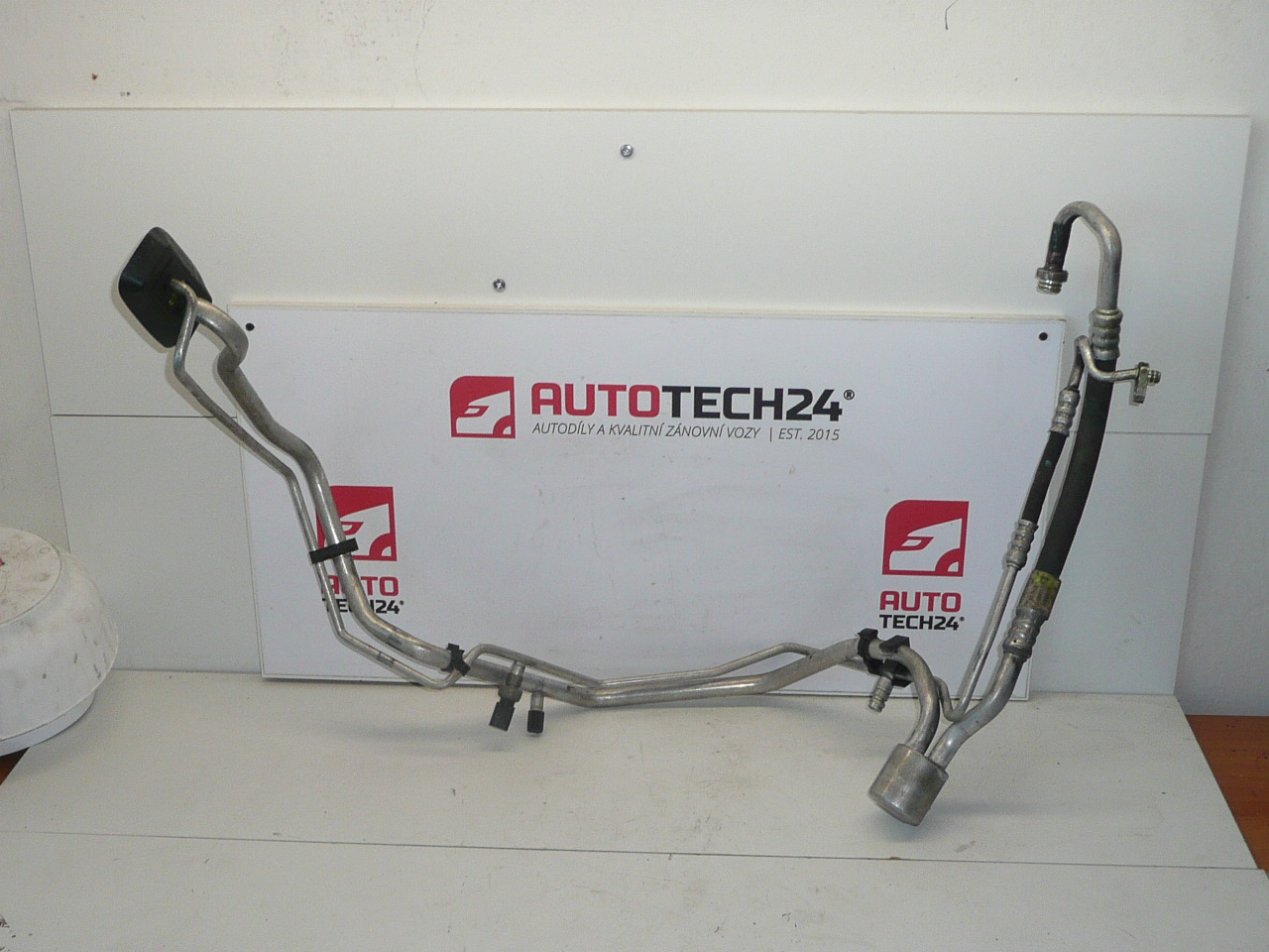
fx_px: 1650
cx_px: 634
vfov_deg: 32.2
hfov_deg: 42.1
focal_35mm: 45
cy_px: 476
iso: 100
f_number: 3.4
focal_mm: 4.9
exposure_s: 1/160
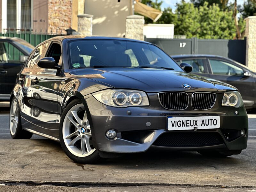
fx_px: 569
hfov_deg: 25.3
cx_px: 128
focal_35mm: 77
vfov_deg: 19.1
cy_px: 96
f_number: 2.8
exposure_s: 1/121
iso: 32
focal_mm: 9
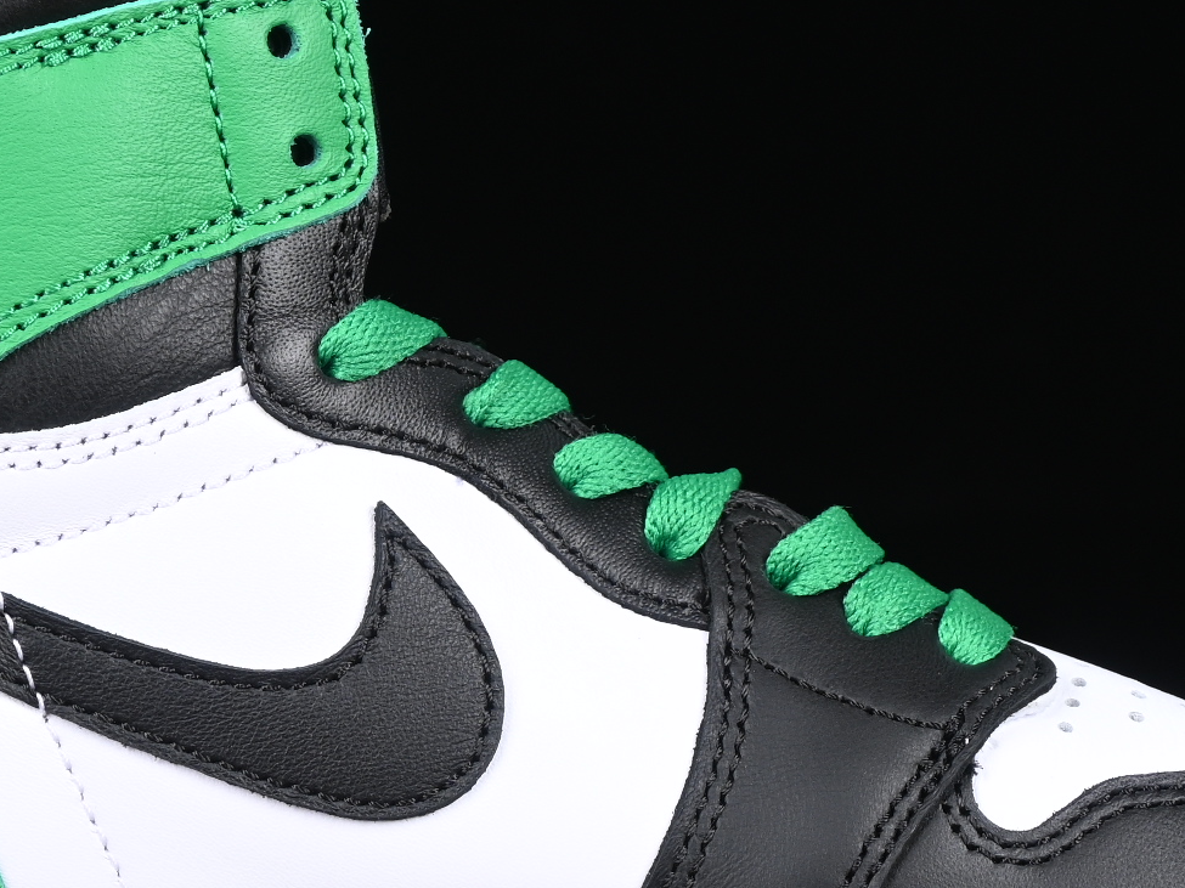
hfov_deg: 9.6
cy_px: 475
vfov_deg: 7.2
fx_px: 7051
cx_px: 489
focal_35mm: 206
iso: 160
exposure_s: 1/60
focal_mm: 50
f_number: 6.3
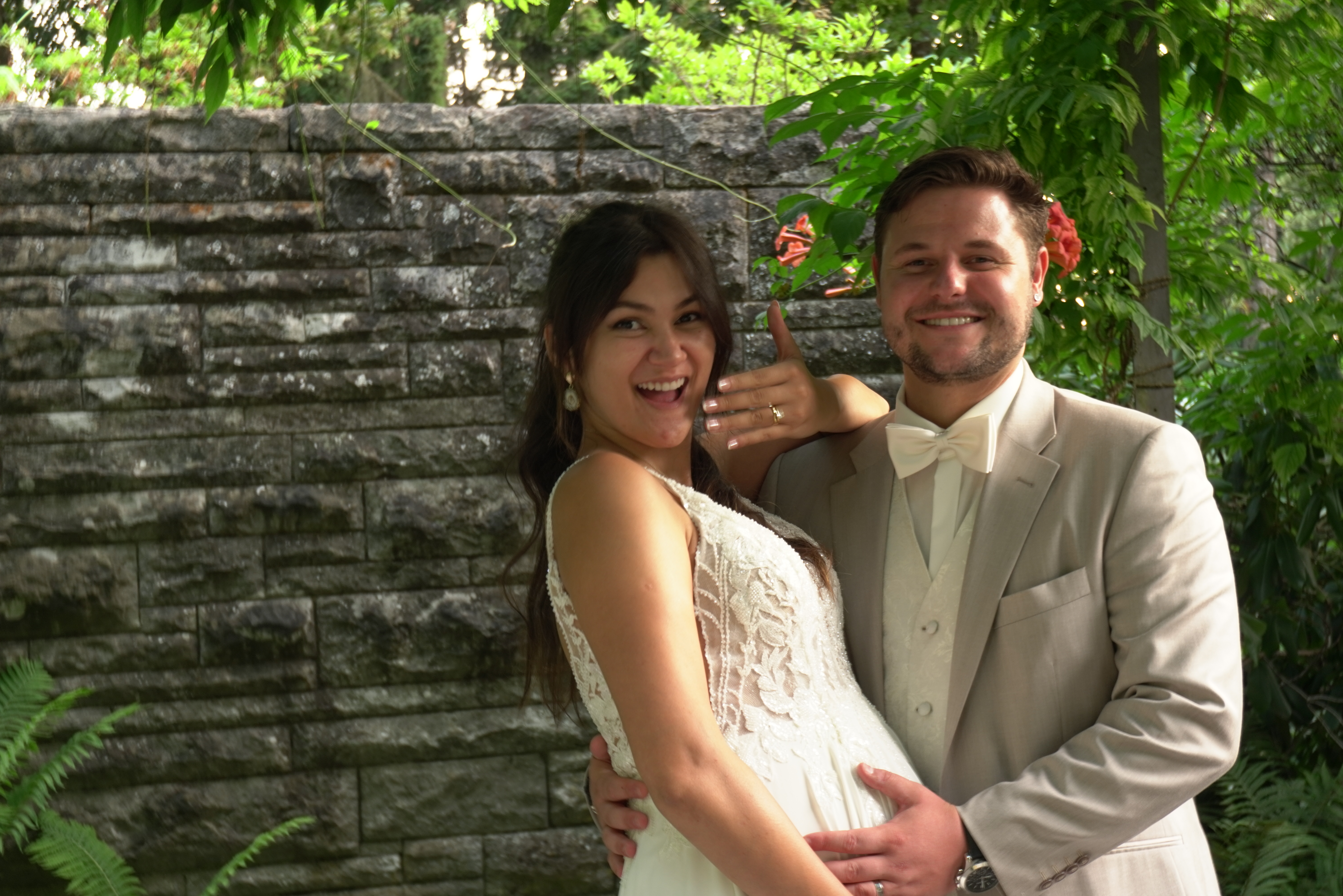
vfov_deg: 24.4
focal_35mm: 56
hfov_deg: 35.9
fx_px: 2070
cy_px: 448
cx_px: 672
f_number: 6.3
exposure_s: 1/5
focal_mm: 37
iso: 250
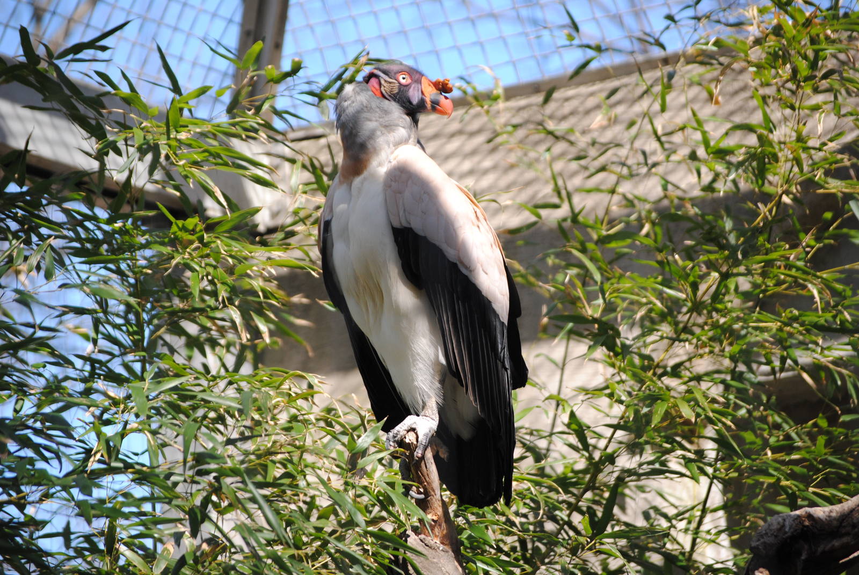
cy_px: 288
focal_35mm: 158
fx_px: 3763
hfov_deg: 13.0
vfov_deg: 8.7
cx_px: 430
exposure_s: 1/400
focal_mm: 105
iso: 200
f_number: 5.6
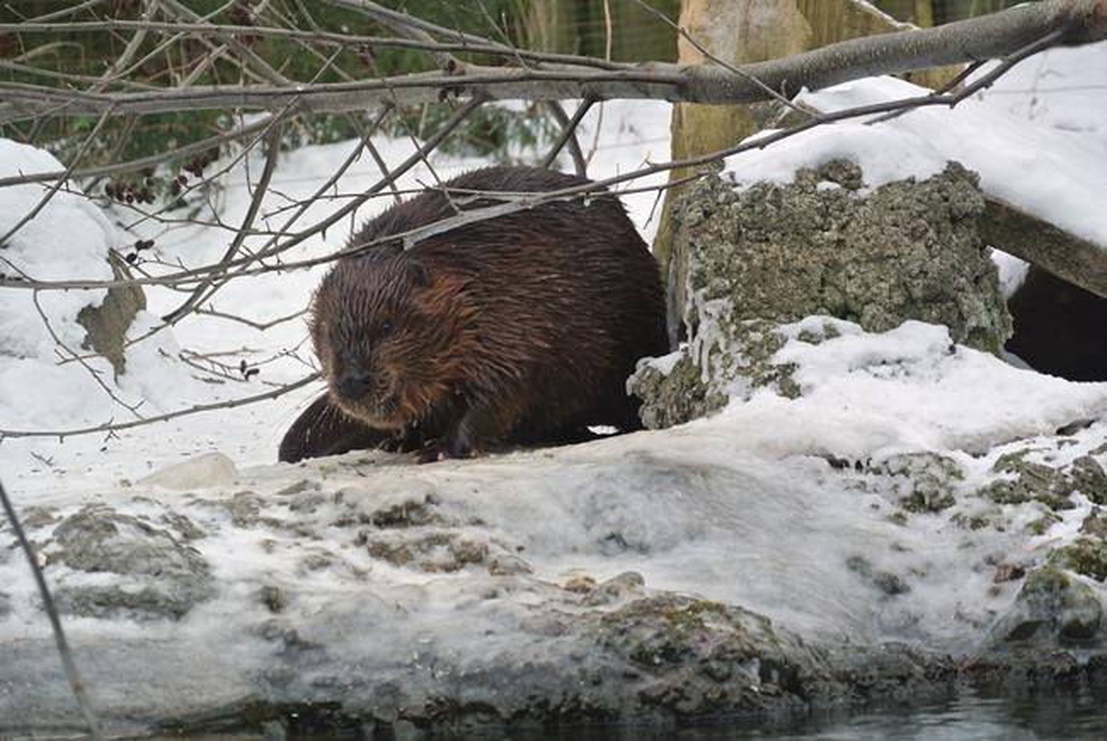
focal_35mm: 154
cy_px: 370
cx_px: 554
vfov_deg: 8.9
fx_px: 4741
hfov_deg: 13.3
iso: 100
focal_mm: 57.2
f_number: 4.2
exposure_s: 1/160
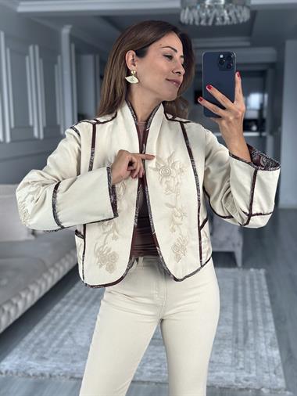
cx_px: 148
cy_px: 198
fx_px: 549
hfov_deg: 30.3
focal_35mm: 48
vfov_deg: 39.6
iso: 250
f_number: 1.78
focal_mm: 6.86
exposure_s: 1/60
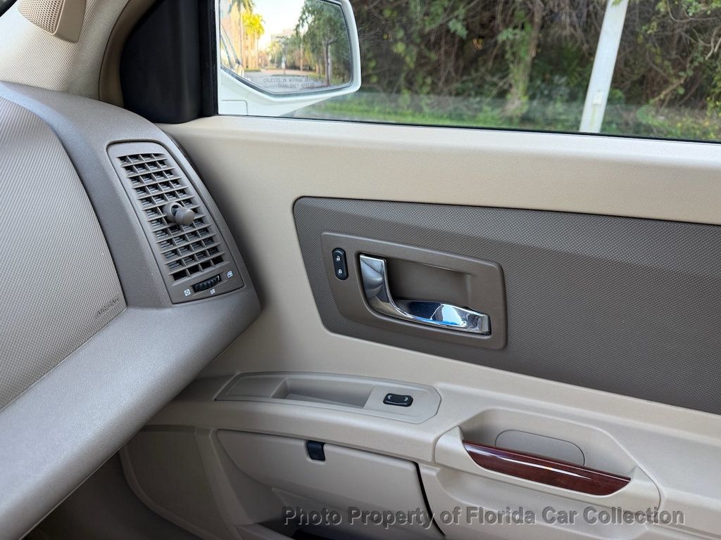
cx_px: 360
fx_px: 500
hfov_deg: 71.6
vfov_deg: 56.8
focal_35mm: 24
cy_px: 270
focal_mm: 6.76
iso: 125
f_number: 1.78
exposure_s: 1/121
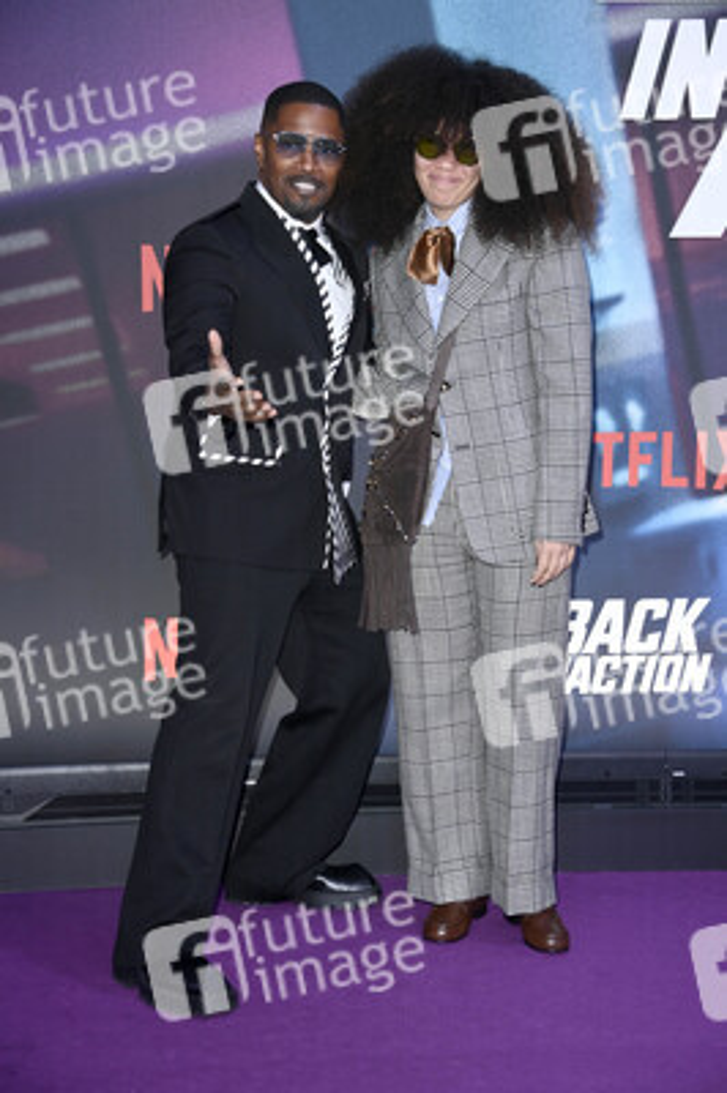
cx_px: 364
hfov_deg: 17.5
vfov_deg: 26.0
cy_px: 546
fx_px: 2367
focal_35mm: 78
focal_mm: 78
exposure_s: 1/250
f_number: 5.6
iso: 1000
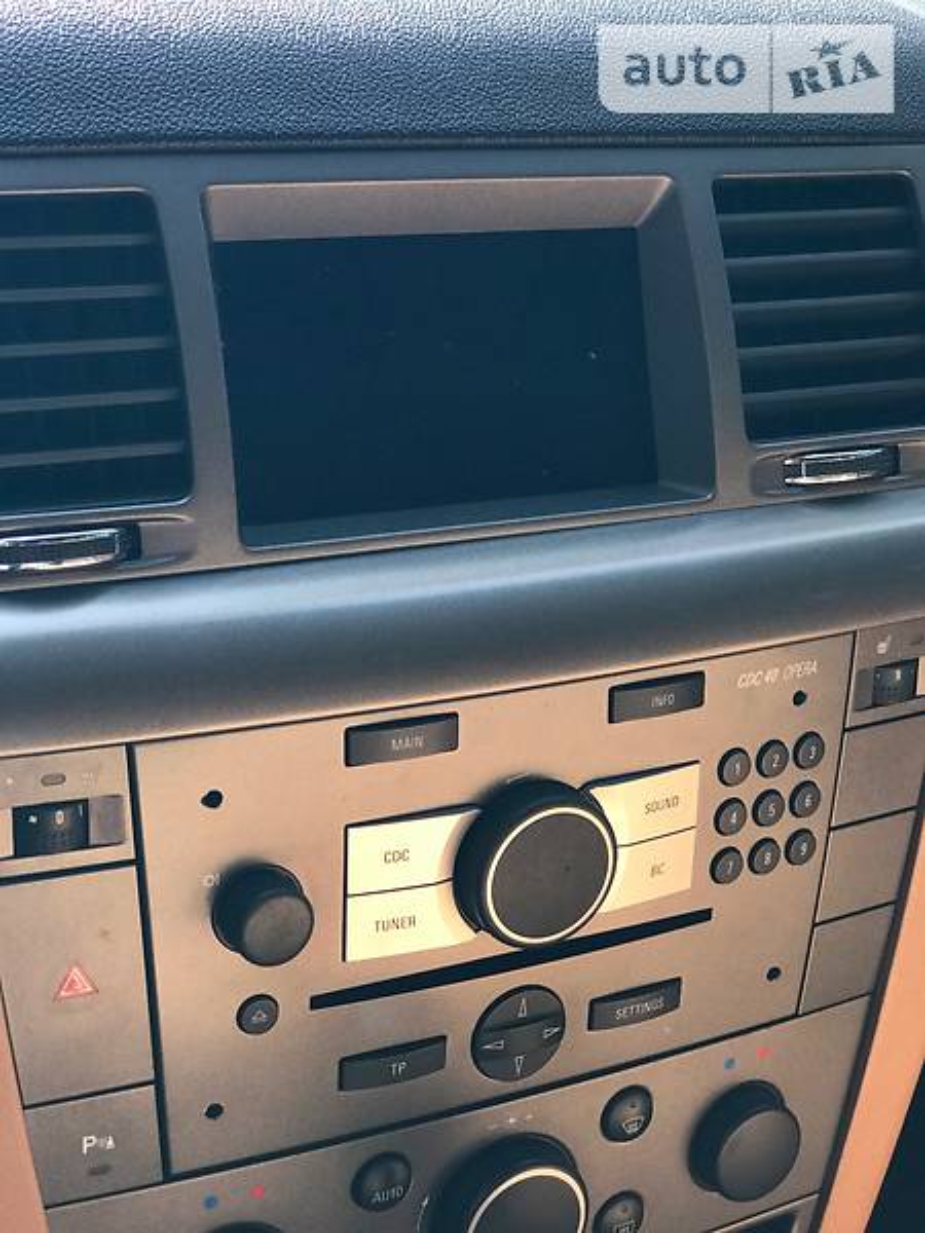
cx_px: 462
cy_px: 616
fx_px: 2031
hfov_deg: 25.7
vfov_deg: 33.8
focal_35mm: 57
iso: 40
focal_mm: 6.6
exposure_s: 1/90
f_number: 2.8
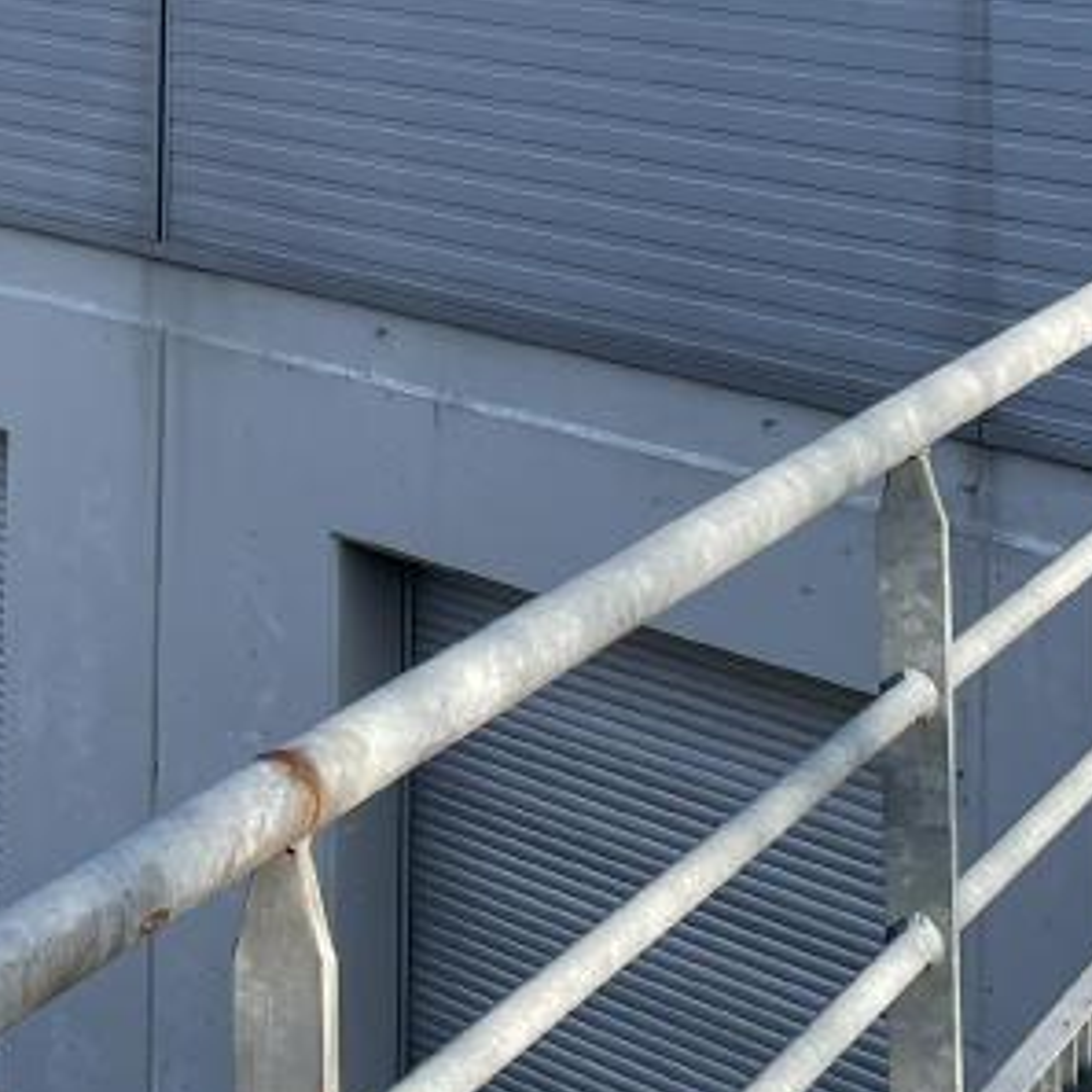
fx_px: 3533
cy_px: -327
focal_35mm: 99
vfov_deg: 16.6
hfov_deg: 17.1
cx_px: -37
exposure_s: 1/1401
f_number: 1.6
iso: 32
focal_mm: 4.2
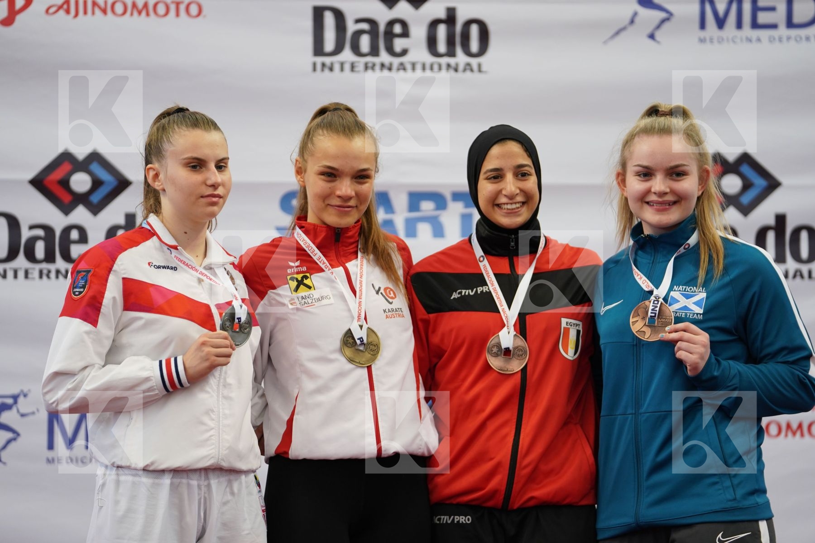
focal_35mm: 158
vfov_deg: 8.7
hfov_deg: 13.0
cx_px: 408
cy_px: 272
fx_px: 3577
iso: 640
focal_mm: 158
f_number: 2.8
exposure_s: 1/250
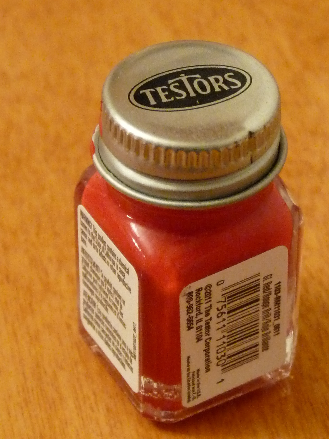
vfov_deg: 11.8
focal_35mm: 167
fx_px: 2117
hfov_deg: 8.9
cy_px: 215
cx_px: 181
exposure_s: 1/25
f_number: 3.4
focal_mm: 14.9
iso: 800
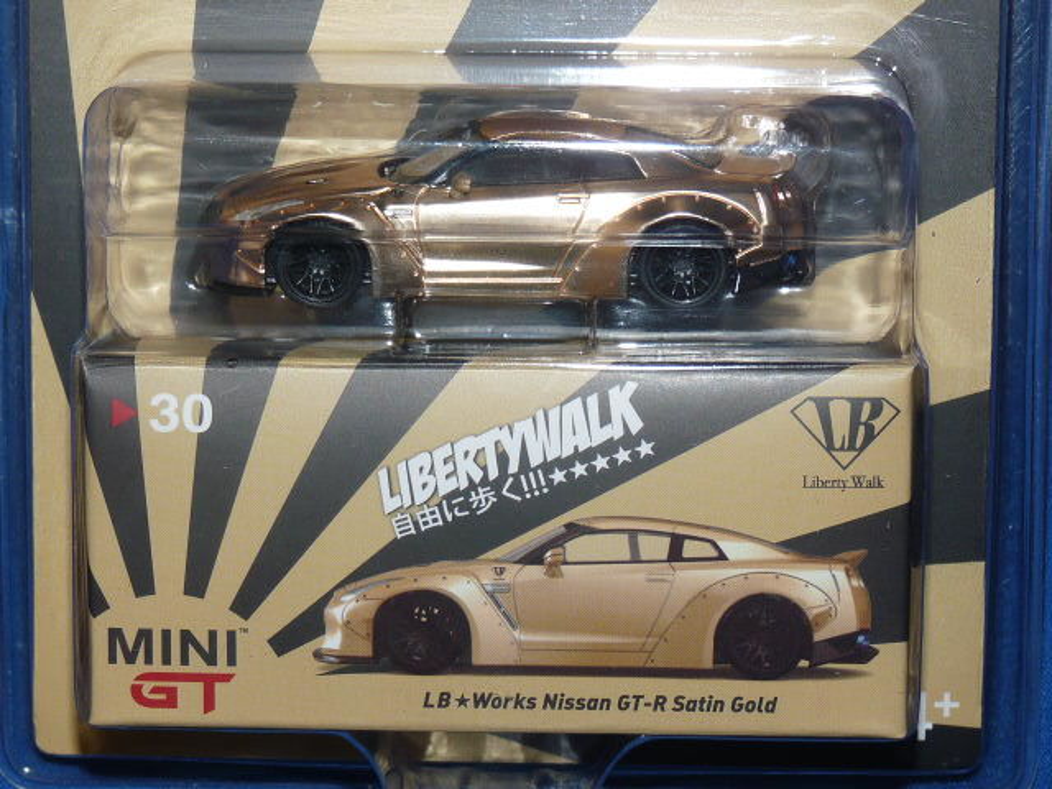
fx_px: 3768
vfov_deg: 12.0
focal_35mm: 124
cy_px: 394
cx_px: 526
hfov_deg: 15.9
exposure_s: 1/40
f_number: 3.4
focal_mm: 12.4
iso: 100
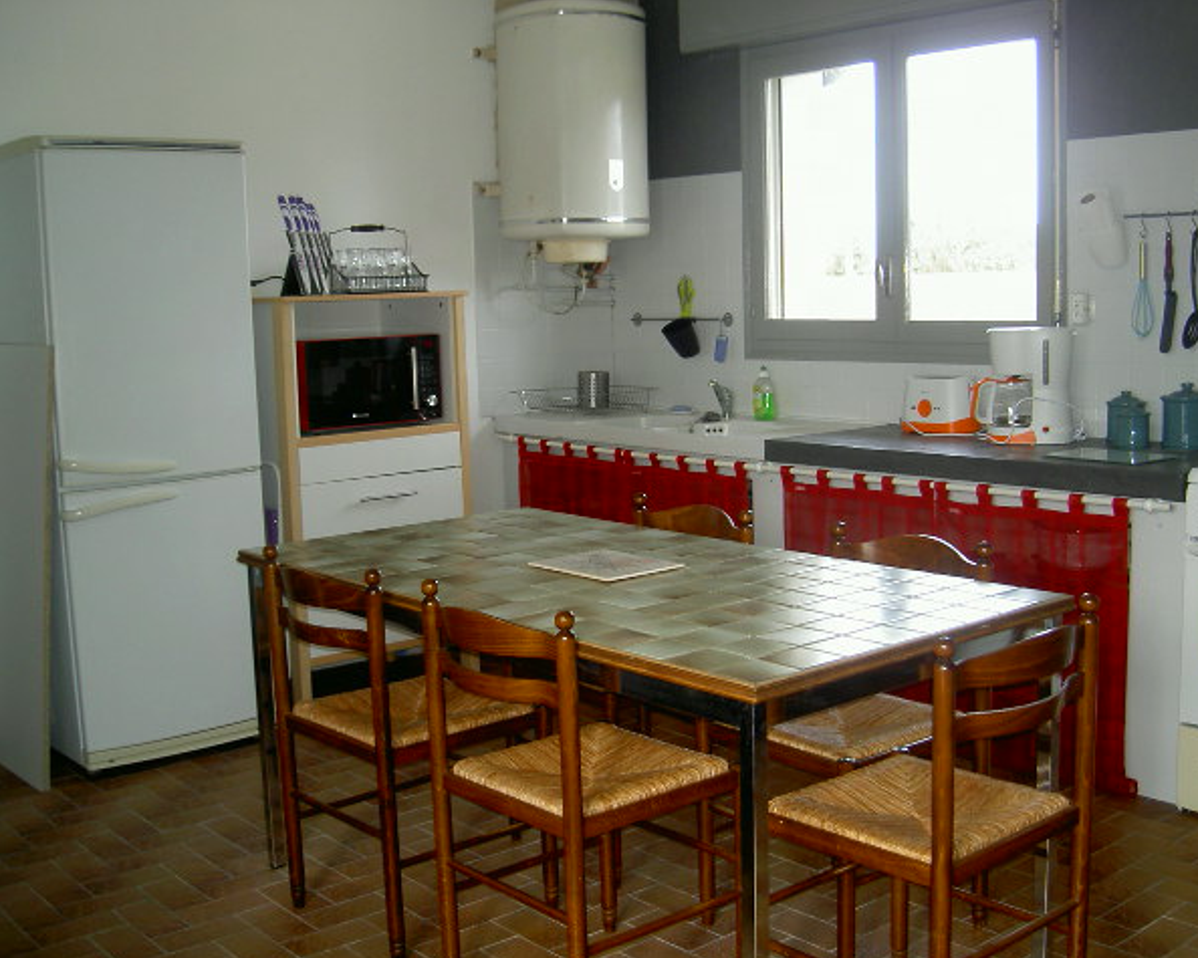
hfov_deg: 44.8
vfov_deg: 36.5
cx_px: 579
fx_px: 1453
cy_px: 482
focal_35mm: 41
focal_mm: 8
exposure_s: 1/59.5
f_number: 2.8
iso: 100
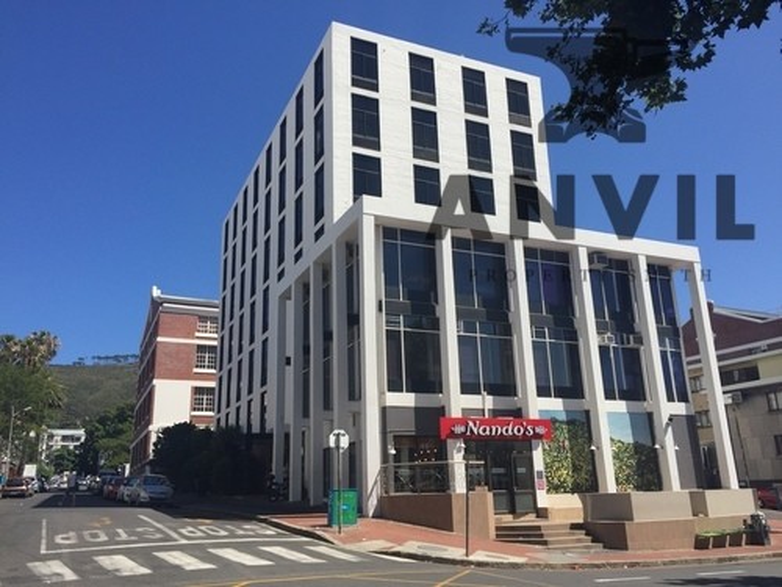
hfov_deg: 61.7
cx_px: 391
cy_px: 294
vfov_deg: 48.2
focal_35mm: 29
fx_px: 655
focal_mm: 4.15
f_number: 2.2
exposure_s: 1/2825
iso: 32
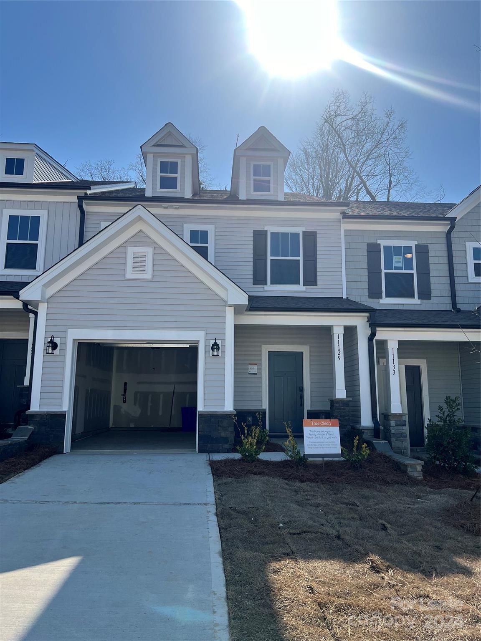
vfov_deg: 67.3
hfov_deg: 53.1
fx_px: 482
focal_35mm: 26
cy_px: 320
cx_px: 240
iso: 50
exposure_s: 1/6211
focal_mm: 5.7
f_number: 1.5
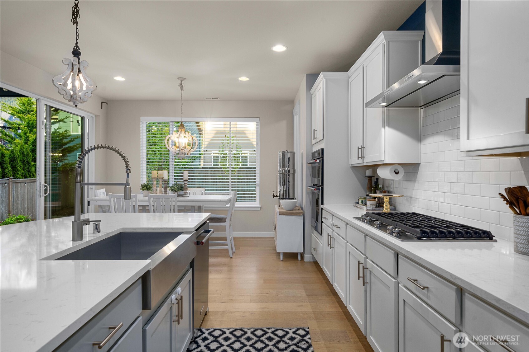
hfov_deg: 84.0
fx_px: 294
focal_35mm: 20
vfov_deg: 61.9
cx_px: 264
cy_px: 176
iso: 1000
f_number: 8
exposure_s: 1/10
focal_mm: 20
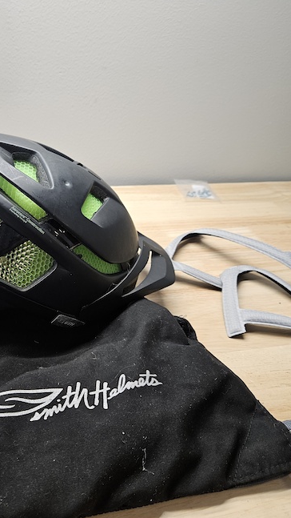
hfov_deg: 37.1
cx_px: 82
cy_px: 262
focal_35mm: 31
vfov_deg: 62.6
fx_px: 425
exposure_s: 1/170
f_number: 1.8
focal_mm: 5.4
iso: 400
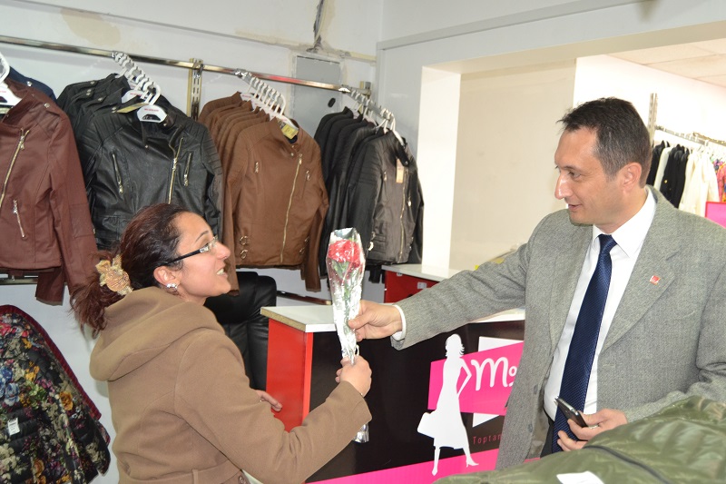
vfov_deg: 36.9
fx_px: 726
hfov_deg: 53.1
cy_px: 242
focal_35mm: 36
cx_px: 363
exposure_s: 1/60
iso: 1400
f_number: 3.8
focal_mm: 24
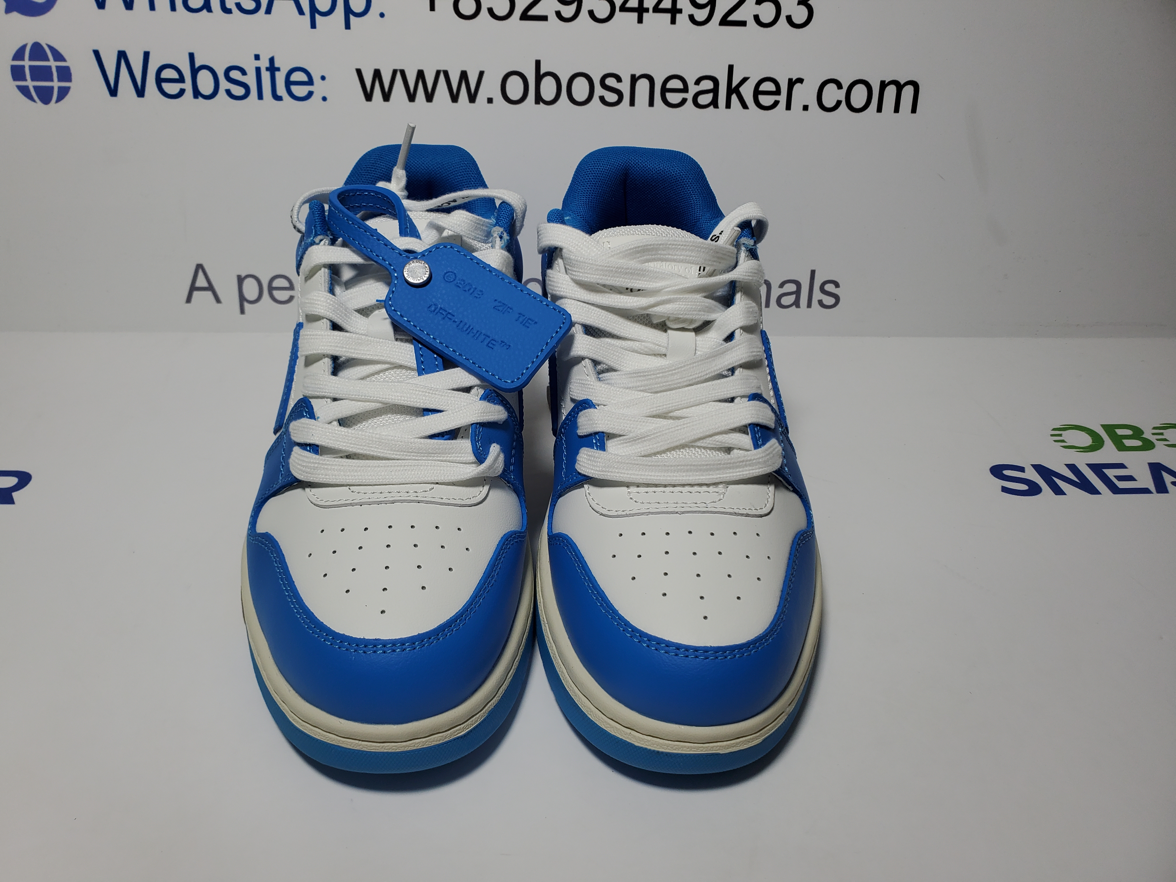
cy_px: 441
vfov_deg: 53.1
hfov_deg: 67.3
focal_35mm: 26
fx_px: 883
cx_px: 588
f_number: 2.4
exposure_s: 1/421
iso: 50
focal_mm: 4.3
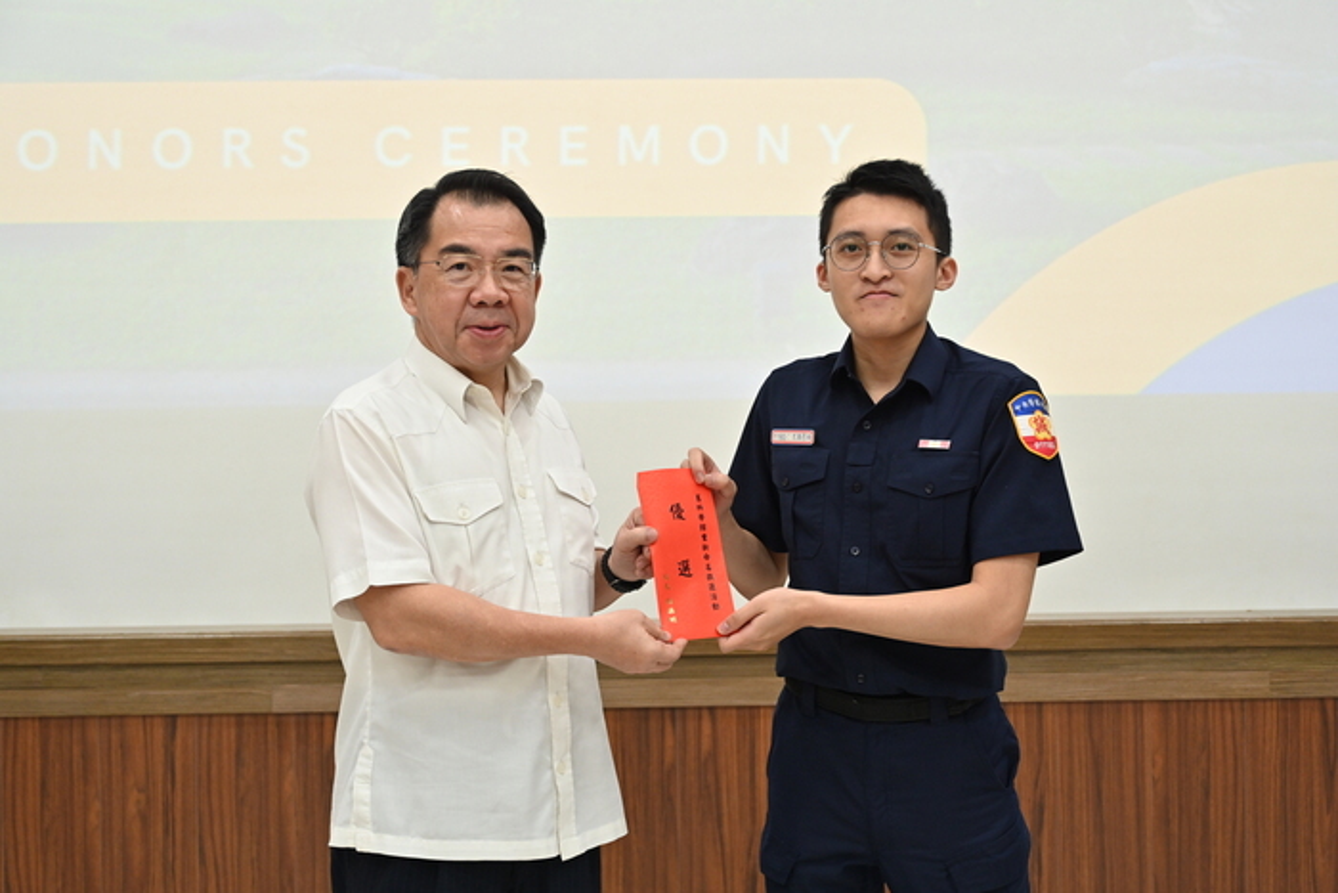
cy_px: 446
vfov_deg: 27.5
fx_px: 1821
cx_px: 669
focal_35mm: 49
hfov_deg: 40.3
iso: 1000
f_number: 4
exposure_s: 1/125
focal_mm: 49
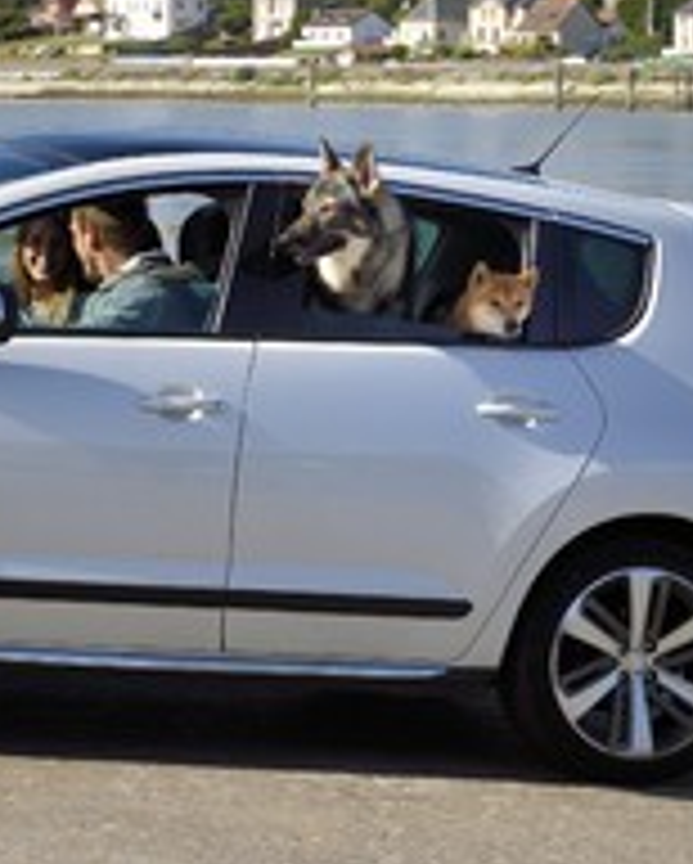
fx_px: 3148
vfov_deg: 15.6
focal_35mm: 123
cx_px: 22
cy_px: 279
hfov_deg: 12.4
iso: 200
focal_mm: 60
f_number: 11
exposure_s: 1/320
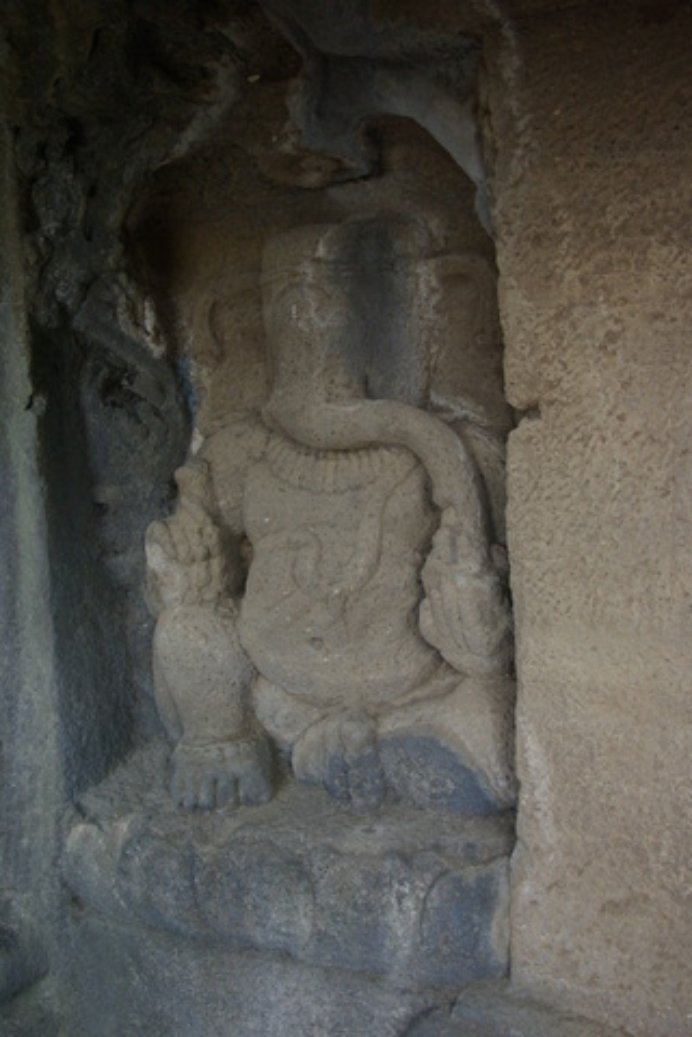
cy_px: 518
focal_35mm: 39
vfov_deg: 49.6
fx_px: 1124
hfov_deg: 34.2
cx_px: 346
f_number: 4
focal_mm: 26
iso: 400
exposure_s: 1/45
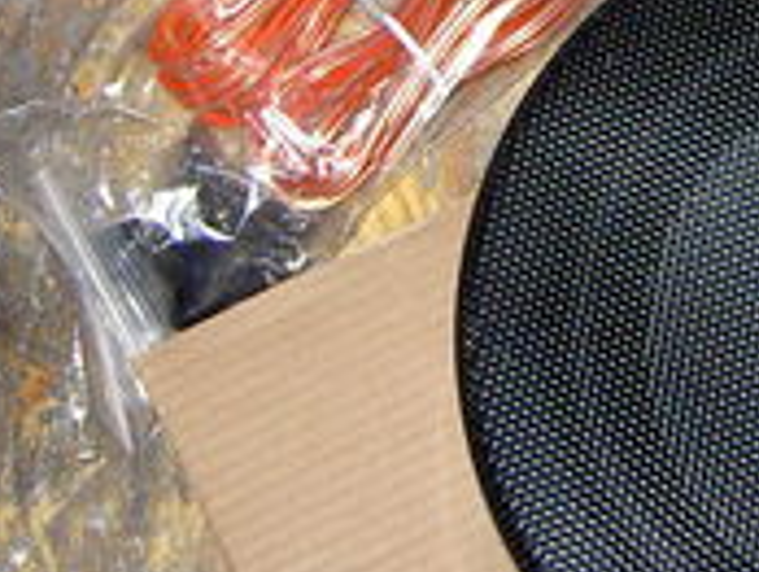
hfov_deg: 15.4
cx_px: 776
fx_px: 2745
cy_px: -127
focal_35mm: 125
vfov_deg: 11.6
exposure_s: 1/60
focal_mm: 5.6
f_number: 2.8
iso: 200
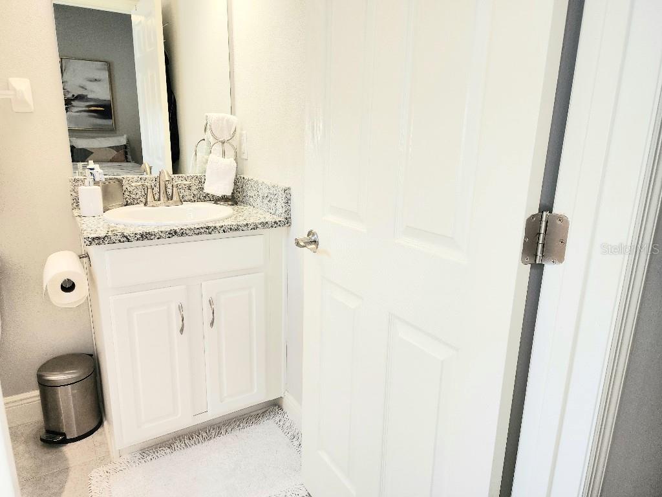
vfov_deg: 58.9
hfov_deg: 73.9
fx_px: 440
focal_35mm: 23
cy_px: 248
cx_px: 331
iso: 125
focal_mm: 6.4
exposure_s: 1/120
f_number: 1.8
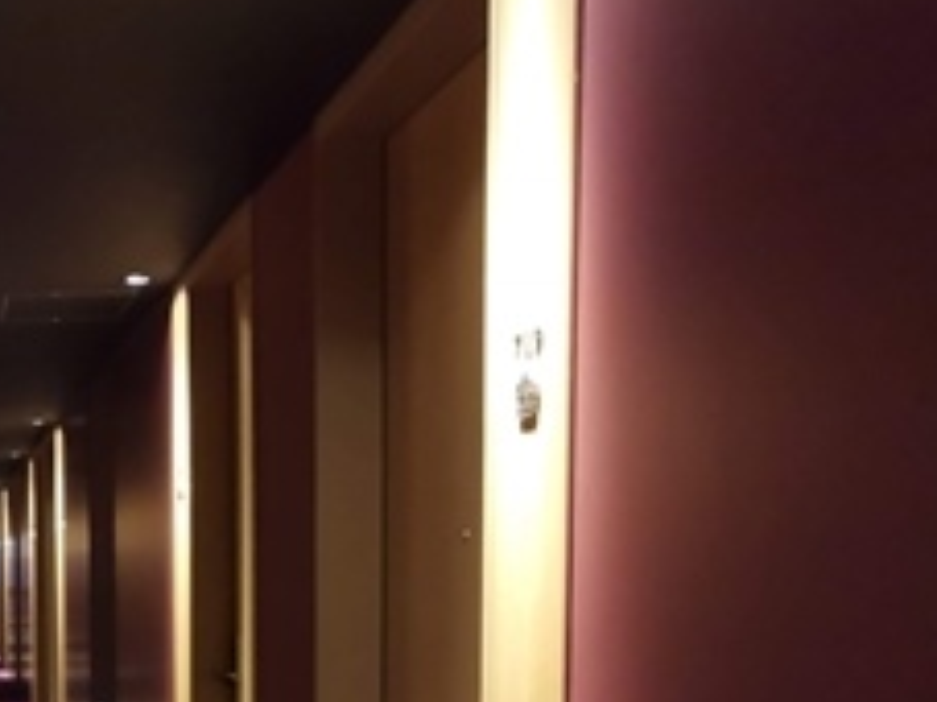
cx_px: -116
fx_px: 1217
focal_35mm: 45
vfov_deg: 30.6
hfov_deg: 35.4
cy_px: 648
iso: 800
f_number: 2.2
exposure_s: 1/16.7
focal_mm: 2.26
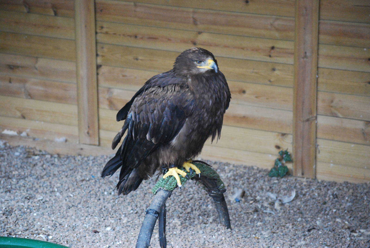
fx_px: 1389
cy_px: 124
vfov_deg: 10.2
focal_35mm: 135
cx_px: 185
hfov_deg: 15.2
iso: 1600
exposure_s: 1/80
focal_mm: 90
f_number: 4.5
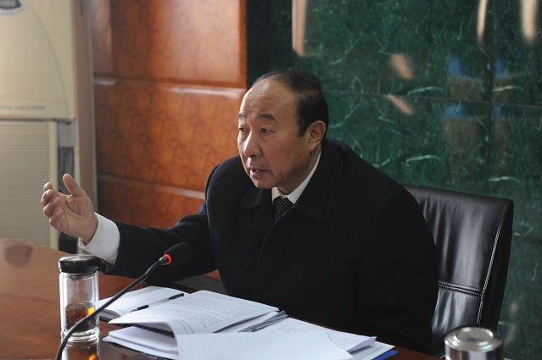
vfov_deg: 19.4
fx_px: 1053
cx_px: 271
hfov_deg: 28.9
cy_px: 180
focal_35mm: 70
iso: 800
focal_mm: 70
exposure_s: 1/40
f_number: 5
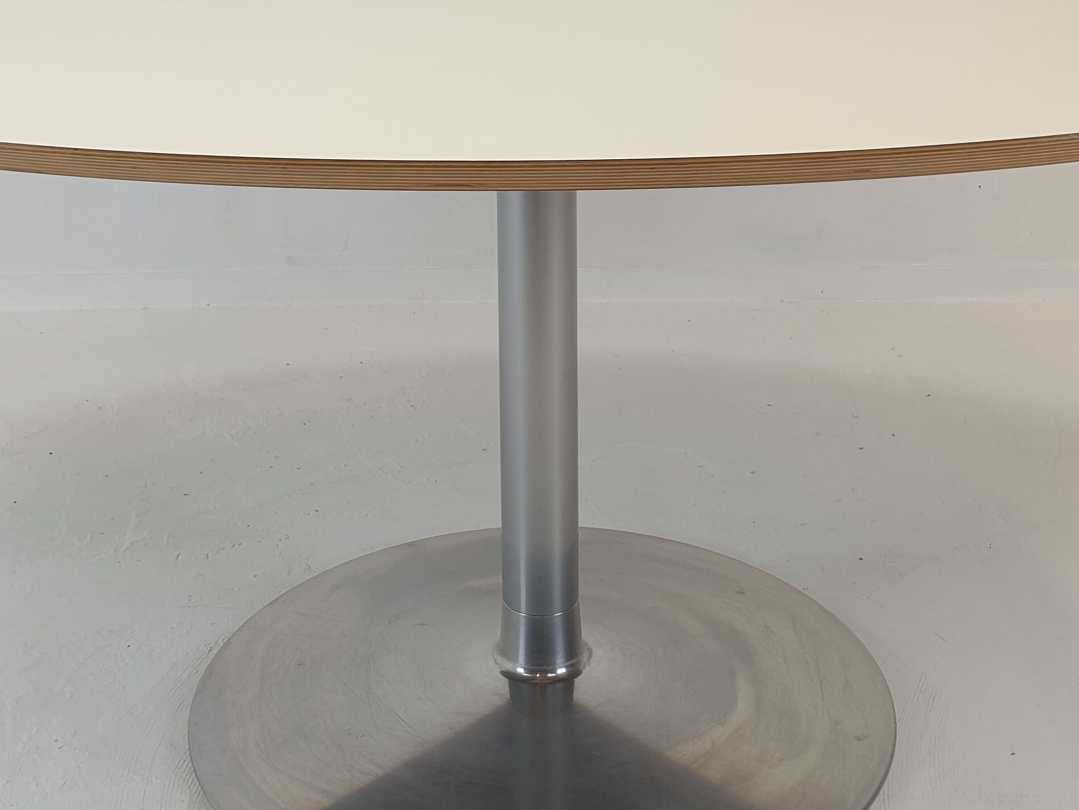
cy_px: 150
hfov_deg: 34.9
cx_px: 540
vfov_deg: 26.0
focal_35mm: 55
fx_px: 1715
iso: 50
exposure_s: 1/100
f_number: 2.4
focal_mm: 4.3
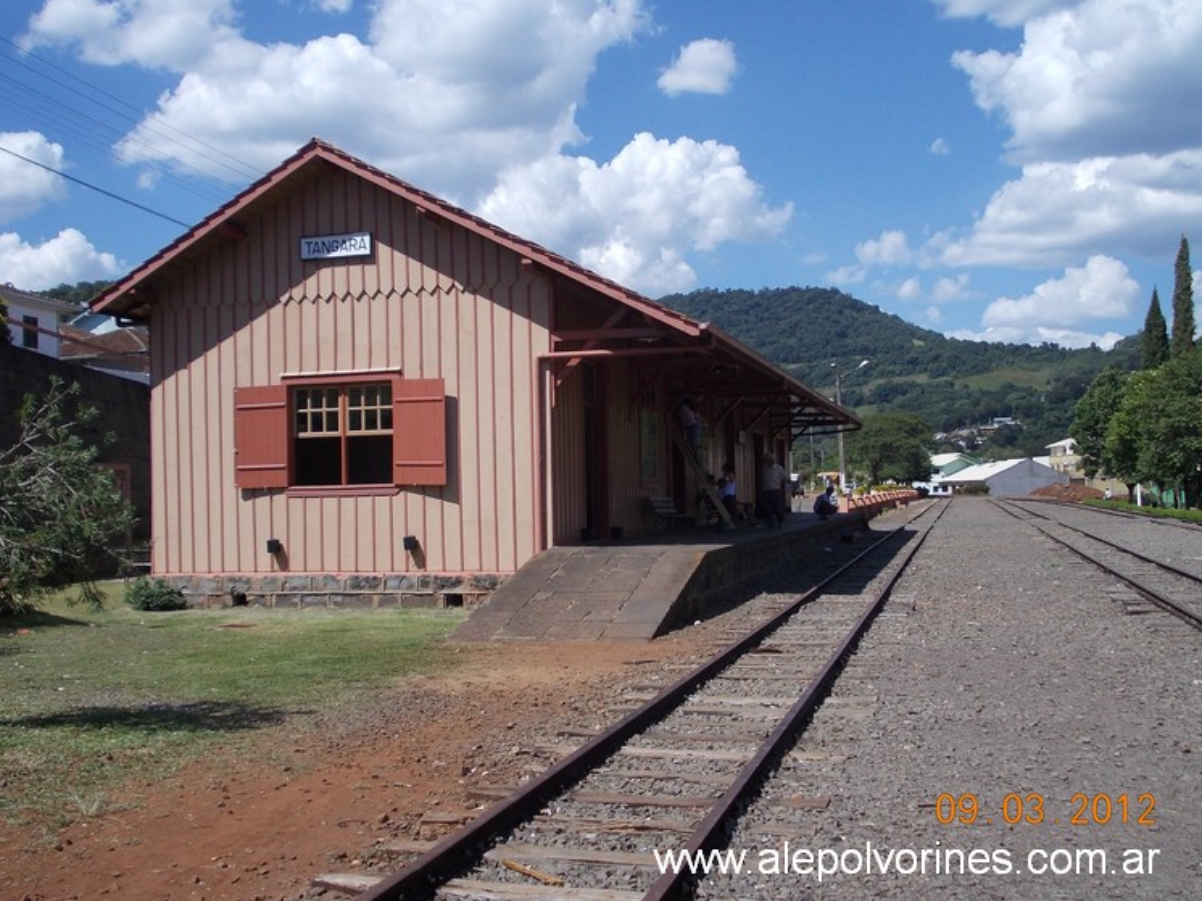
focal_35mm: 39
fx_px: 1354
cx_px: 603
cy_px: 456
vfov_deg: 36.8
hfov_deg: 47.9
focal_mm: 5.3
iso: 80
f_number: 6.2
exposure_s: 1/320
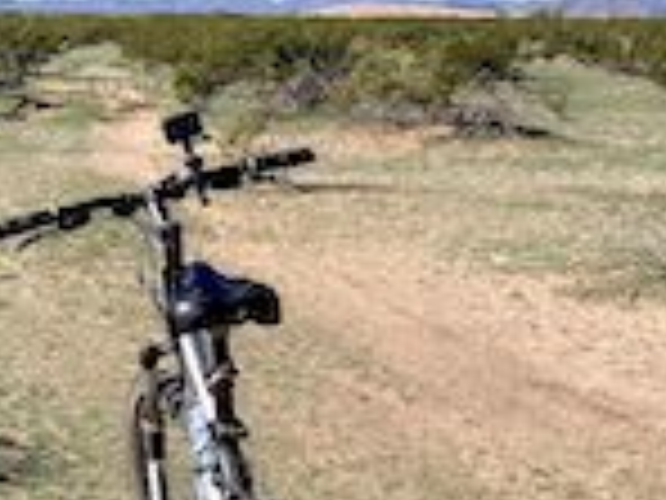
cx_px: 135
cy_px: 86
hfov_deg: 21.3
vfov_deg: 16.1
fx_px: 1751
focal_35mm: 91
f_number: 1.8
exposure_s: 1/2433
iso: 20
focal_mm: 3.99
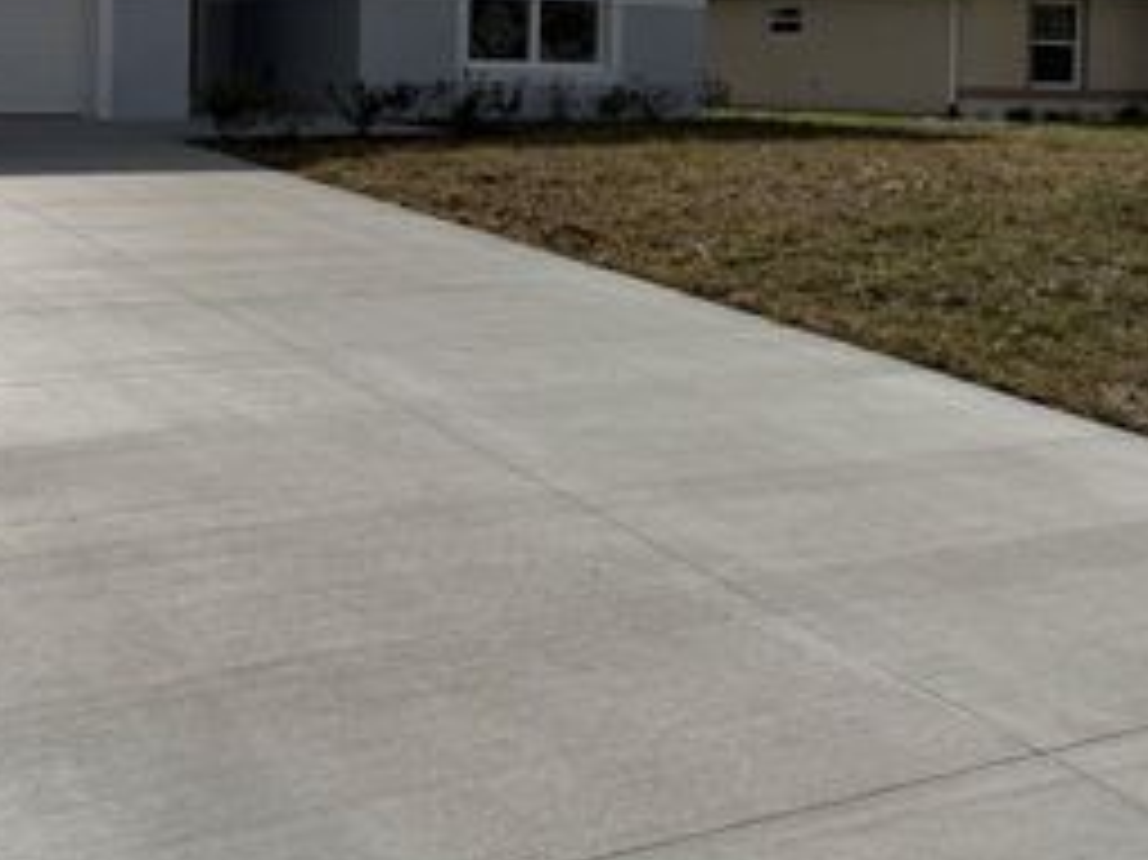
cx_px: 230
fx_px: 1558
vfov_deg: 29.5
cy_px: 70
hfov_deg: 38.9
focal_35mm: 47
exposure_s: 1/14286
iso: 64
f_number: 1.78
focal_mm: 6.76
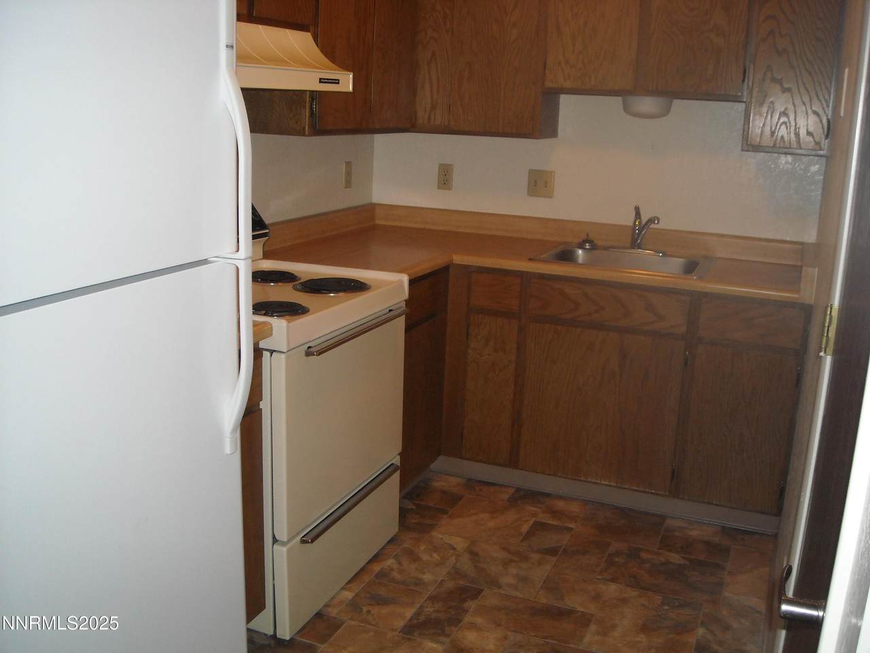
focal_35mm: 35
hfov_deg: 52.6
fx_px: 880
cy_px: 326
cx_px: 435
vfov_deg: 40.7
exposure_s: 1/60
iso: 200
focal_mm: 5.7
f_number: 2.8
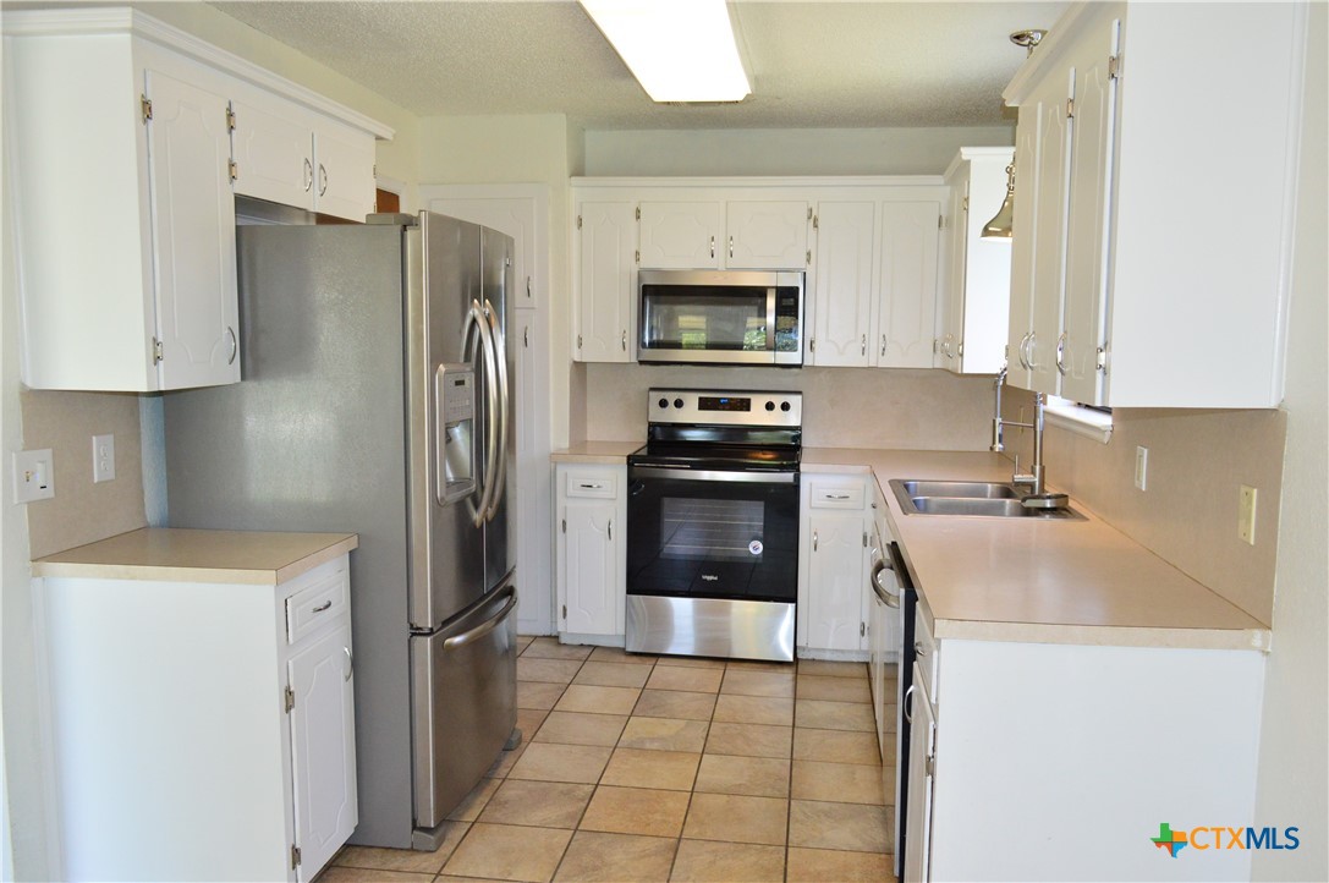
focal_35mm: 27
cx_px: 664
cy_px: 442
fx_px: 996
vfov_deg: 47.8
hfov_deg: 67.4
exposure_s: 1/125
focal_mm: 18
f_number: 5
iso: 1100
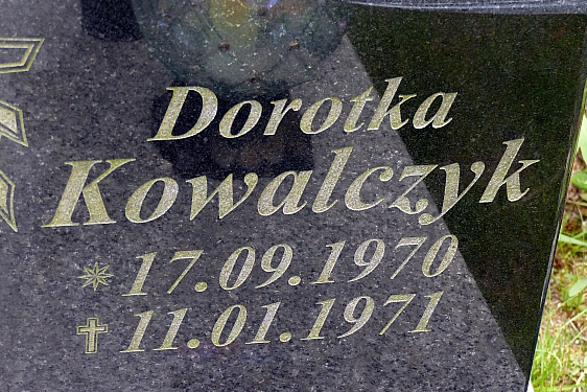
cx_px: 255
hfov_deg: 15.9
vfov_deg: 10.6
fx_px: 2104
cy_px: 198
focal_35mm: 129
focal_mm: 19.6
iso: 100
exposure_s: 1/100
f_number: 2.8
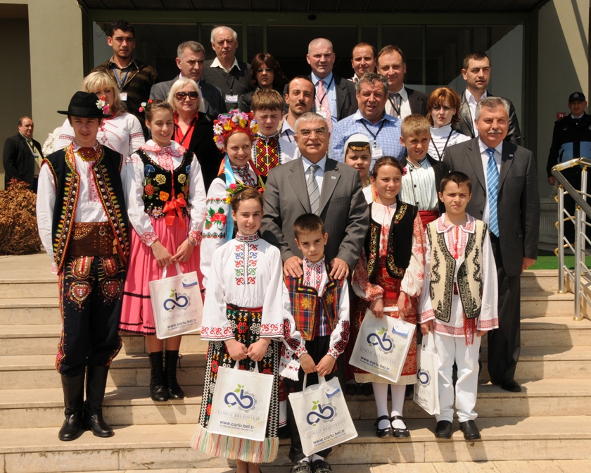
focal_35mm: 48
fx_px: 840
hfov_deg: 38.8
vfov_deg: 31.5
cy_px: 236
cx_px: 319
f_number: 14
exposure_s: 1/250
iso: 200
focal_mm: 28
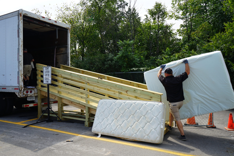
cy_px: 78
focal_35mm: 28
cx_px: 117
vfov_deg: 46.4
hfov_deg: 65.5
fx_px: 182
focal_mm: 28
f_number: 10
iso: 100
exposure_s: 1/100
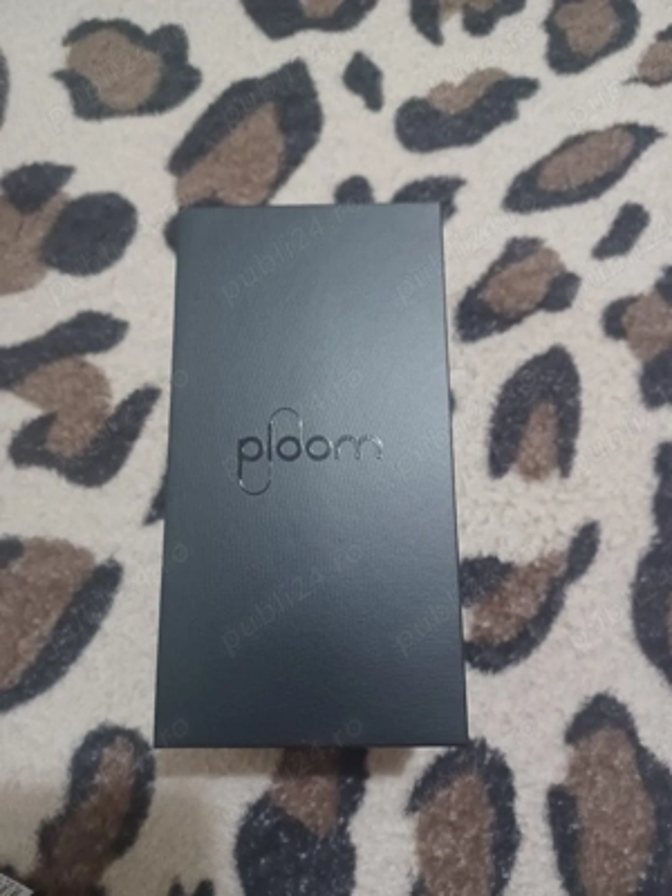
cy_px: 448
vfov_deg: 69.4
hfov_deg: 54.9
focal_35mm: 25
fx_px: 647
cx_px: 336
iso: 2500
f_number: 1.8
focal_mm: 4.6
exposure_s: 1/16.7
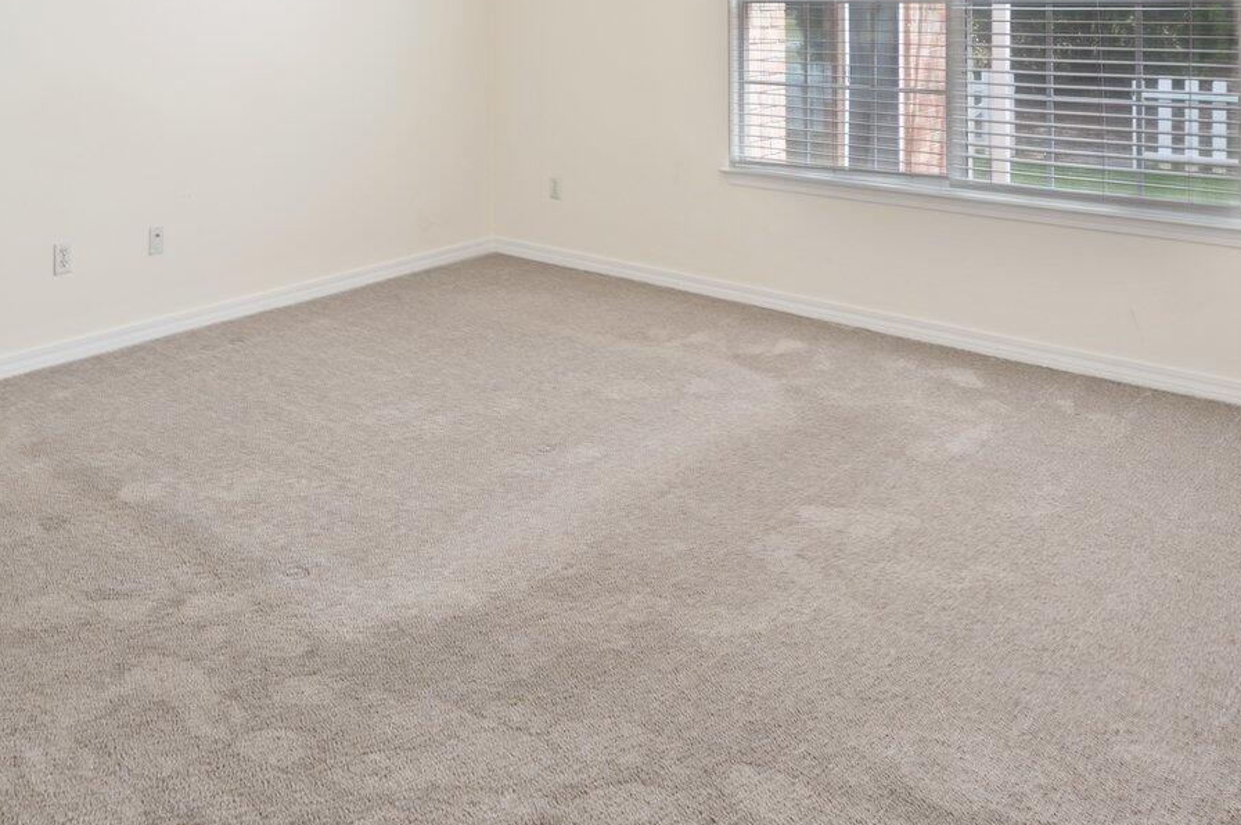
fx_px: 1102
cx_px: 396
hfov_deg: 57.2
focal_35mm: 32
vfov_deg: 36.7
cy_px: -7
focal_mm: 14
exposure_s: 1/8
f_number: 9
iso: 320
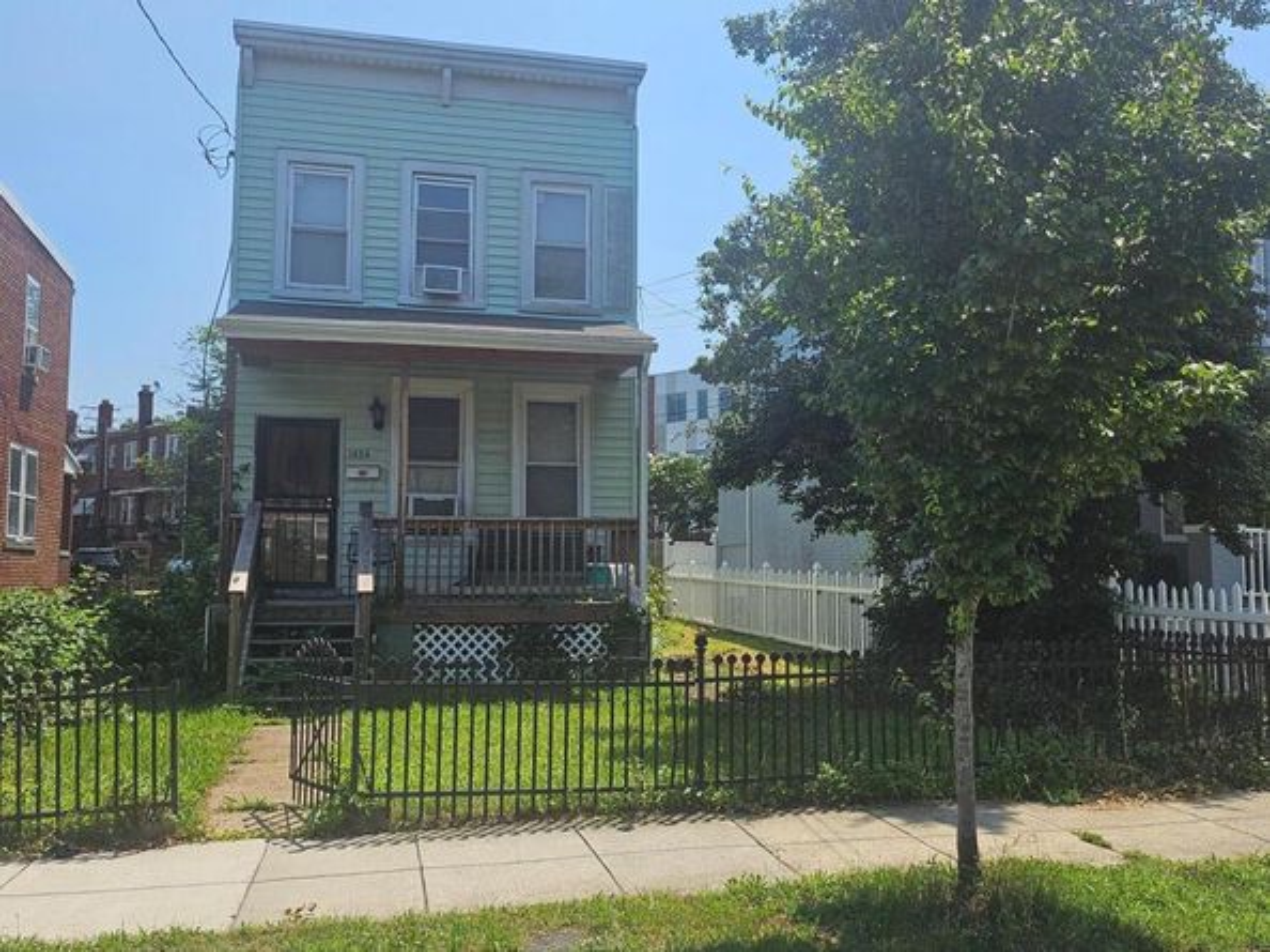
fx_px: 880
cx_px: 635
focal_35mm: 24
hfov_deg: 71.6
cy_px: 476
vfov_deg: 56.8
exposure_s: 1/3502
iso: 50
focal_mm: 5
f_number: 1.8
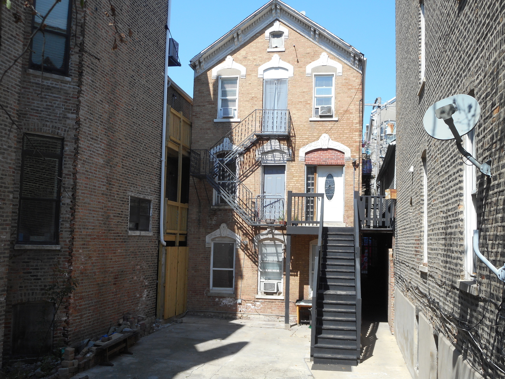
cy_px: 190
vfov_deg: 36.8
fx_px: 569
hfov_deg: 47.9
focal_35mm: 39
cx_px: 252
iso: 80
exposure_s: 1/320
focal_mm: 6.9
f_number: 4.5
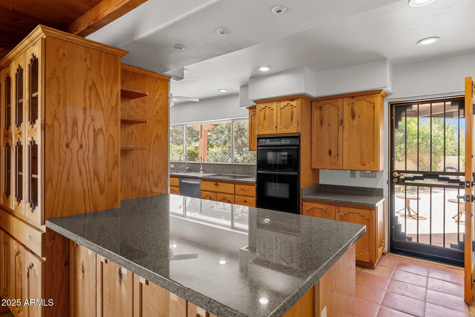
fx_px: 257
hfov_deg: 85.4
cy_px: 158
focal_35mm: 20
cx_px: 238
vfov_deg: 63.2
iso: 400
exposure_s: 1/6
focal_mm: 19.5
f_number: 8
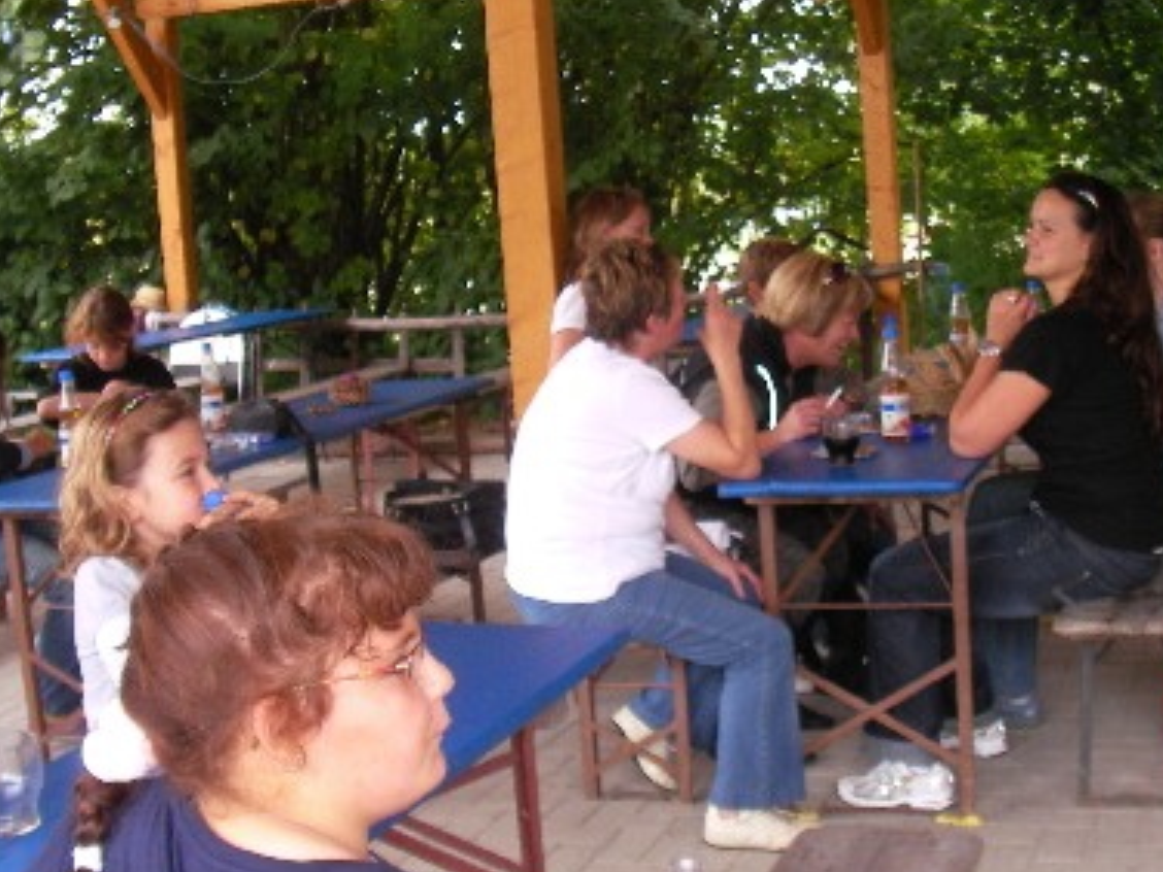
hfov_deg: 32.1
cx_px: 665
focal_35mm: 60
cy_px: 411
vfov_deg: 24.4
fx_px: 2016
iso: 50
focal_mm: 6.3
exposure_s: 1/41.5
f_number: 3.5
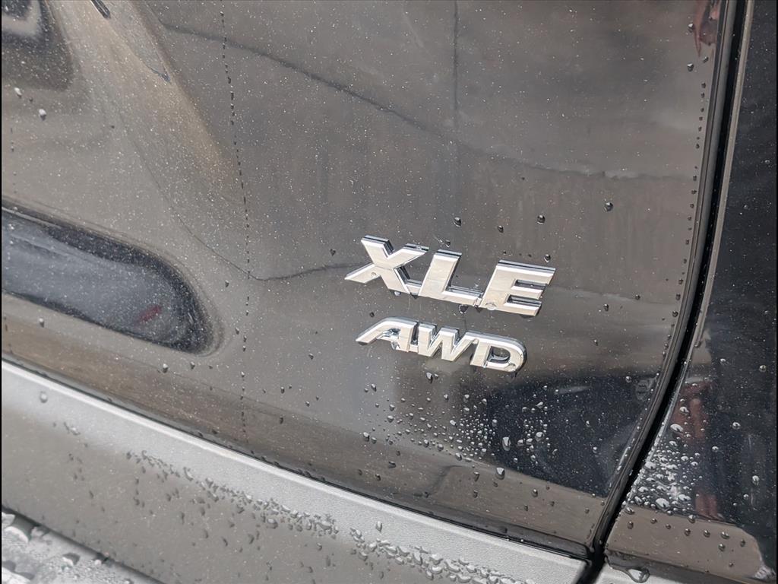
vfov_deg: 29.7
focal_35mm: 49
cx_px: 389
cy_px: 292
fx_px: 1101
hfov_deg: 38.9
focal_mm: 6.9
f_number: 1.68
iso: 405
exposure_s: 1/1667
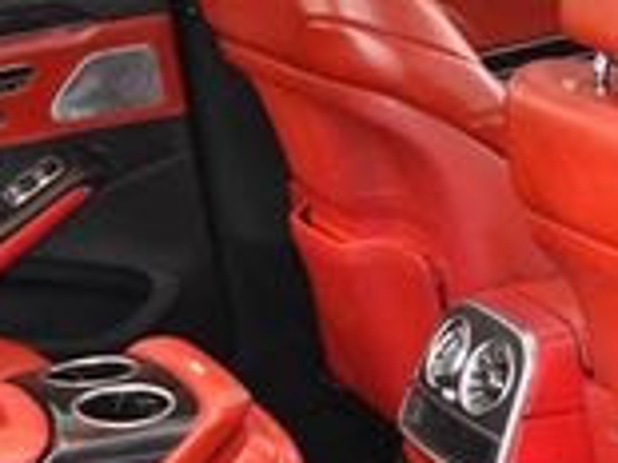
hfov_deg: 15.8
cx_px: 339
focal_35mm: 125
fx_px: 2230
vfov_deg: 11.7
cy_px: 467
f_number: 3.8
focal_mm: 21
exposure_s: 1/60
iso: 2000
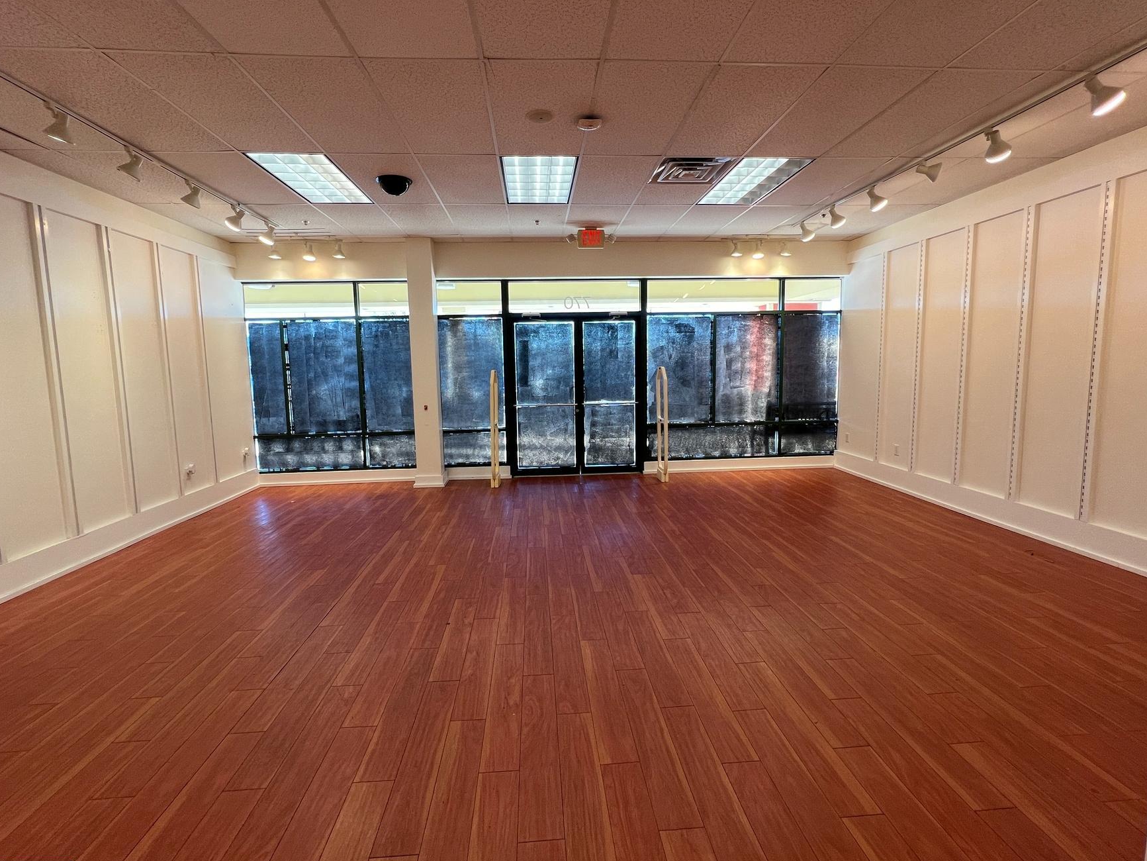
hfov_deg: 98.2
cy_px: 418
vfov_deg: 81.7
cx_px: 573
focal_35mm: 15
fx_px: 497
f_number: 1.8
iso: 100
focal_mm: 1.57
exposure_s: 1/120
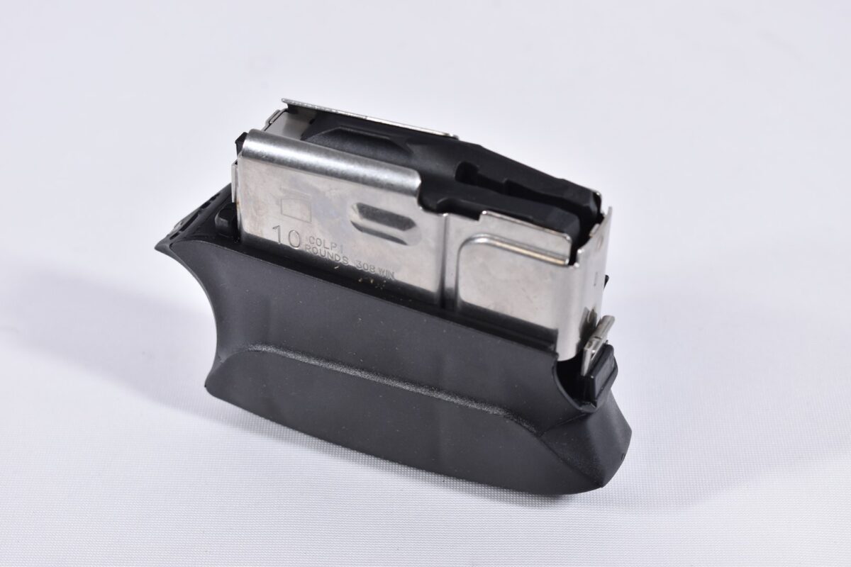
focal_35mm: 82
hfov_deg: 24.6
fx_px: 1950
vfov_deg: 16.6
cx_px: 426
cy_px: 284
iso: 640
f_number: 5.6
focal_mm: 55
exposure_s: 1/40
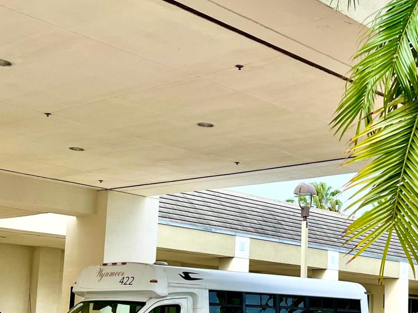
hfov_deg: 28.7
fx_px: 809
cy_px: 221
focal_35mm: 67
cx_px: 293
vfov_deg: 21.8
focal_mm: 5.7
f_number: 1.5
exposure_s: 1/887
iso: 50
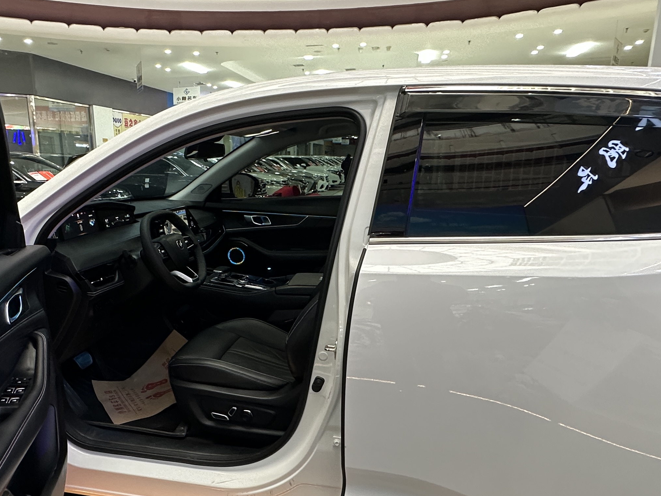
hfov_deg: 62.9
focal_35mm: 28
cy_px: 297
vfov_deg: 49.4
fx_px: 535
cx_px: 266
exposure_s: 1/99
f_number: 2.2
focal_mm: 2.22
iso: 250
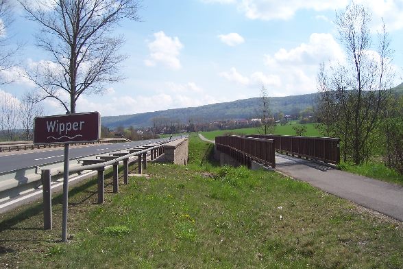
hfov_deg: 55.8
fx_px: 381
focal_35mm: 34
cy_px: 134
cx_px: 202
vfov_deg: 38.9
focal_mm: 5.6
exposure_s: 1/500
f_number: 5.6
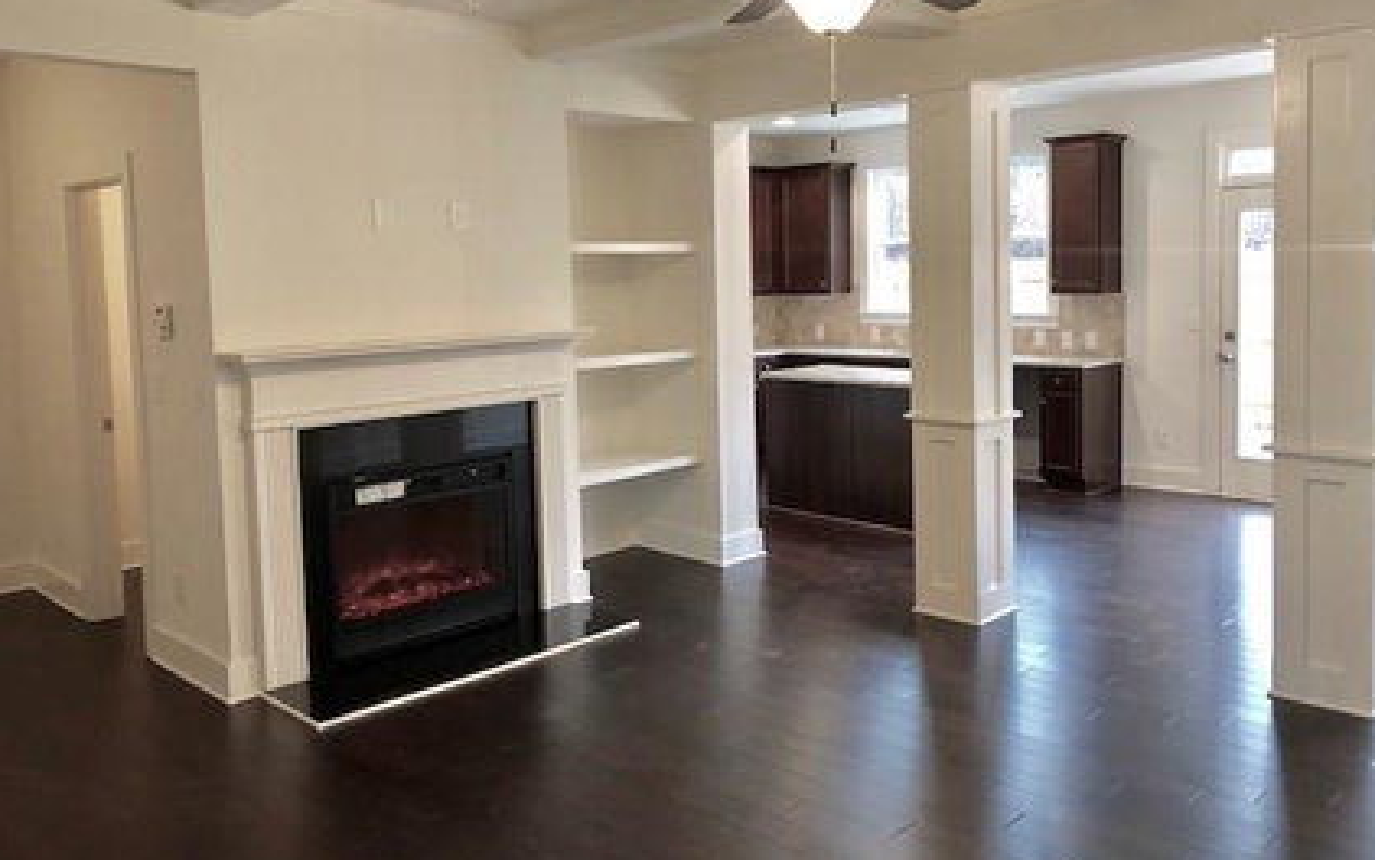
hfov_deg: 62.9
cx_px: 686
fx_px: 1124
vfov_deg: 41.7
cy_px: 355
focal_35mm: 30
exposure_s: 1/15
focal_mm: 3.99
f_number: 1.8
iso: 50
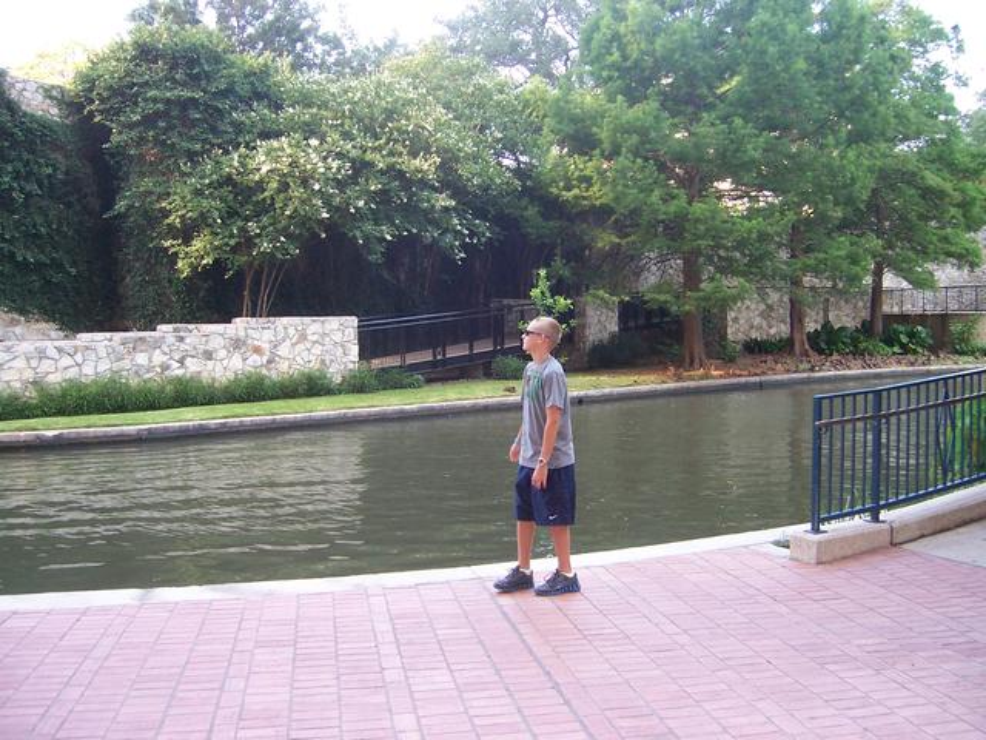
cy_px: 370
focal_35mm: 36
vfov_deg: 39.7
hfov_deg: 51.4
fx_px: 1025
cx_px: 493
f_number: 3
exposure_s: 1/90
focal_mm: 6
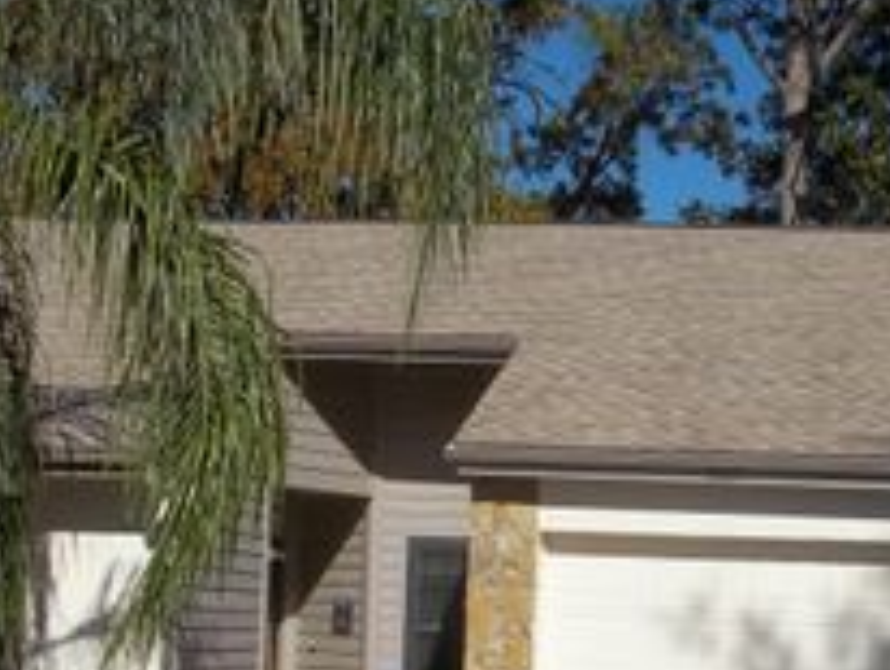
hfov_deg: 24.1
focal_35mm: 80
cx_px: 674
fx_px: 2059
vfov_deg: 18.1
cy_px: 620
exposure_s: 1/320
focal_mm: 5.9
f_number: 8
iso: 64
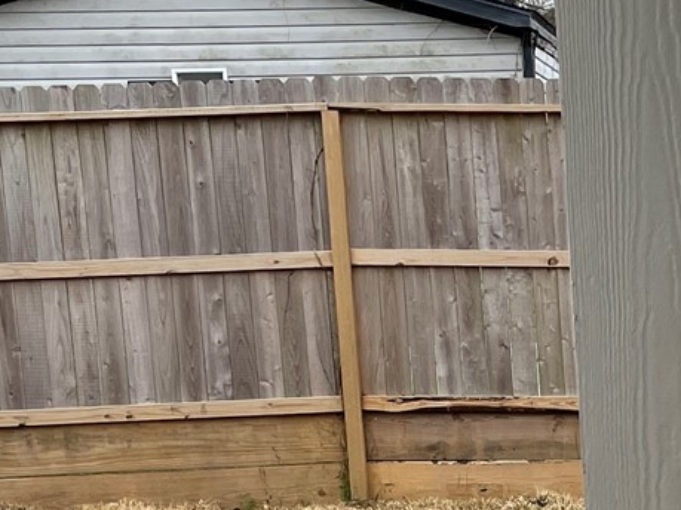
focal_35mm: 116
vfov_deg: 12.2
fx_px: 2281
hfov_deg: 15.6
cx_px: 1042
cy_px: 743
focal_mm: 4.2
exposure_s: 1/855
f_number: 1.6
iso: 32
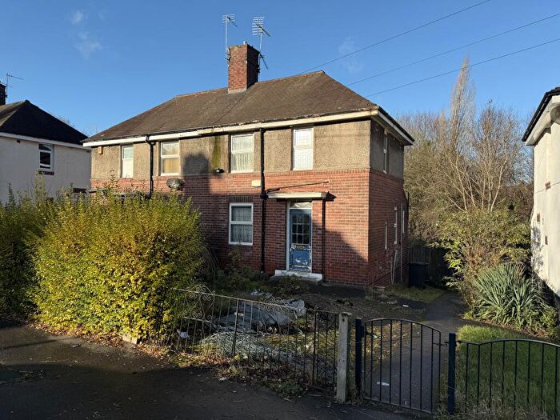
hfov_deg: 71.6
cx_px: 280
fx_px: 388
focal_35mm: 24
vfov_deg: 56.8
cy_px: 210
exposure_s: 1/2110
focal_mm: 6.76
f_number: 1.78
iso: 80
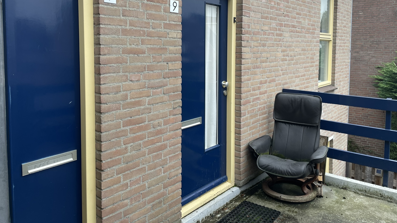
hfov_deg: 66.1
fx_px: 305
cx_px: 198
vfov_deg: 39.6
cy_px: 72
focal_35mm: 29
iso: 50
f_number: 1.6
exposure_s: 1/121
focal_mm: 4.2
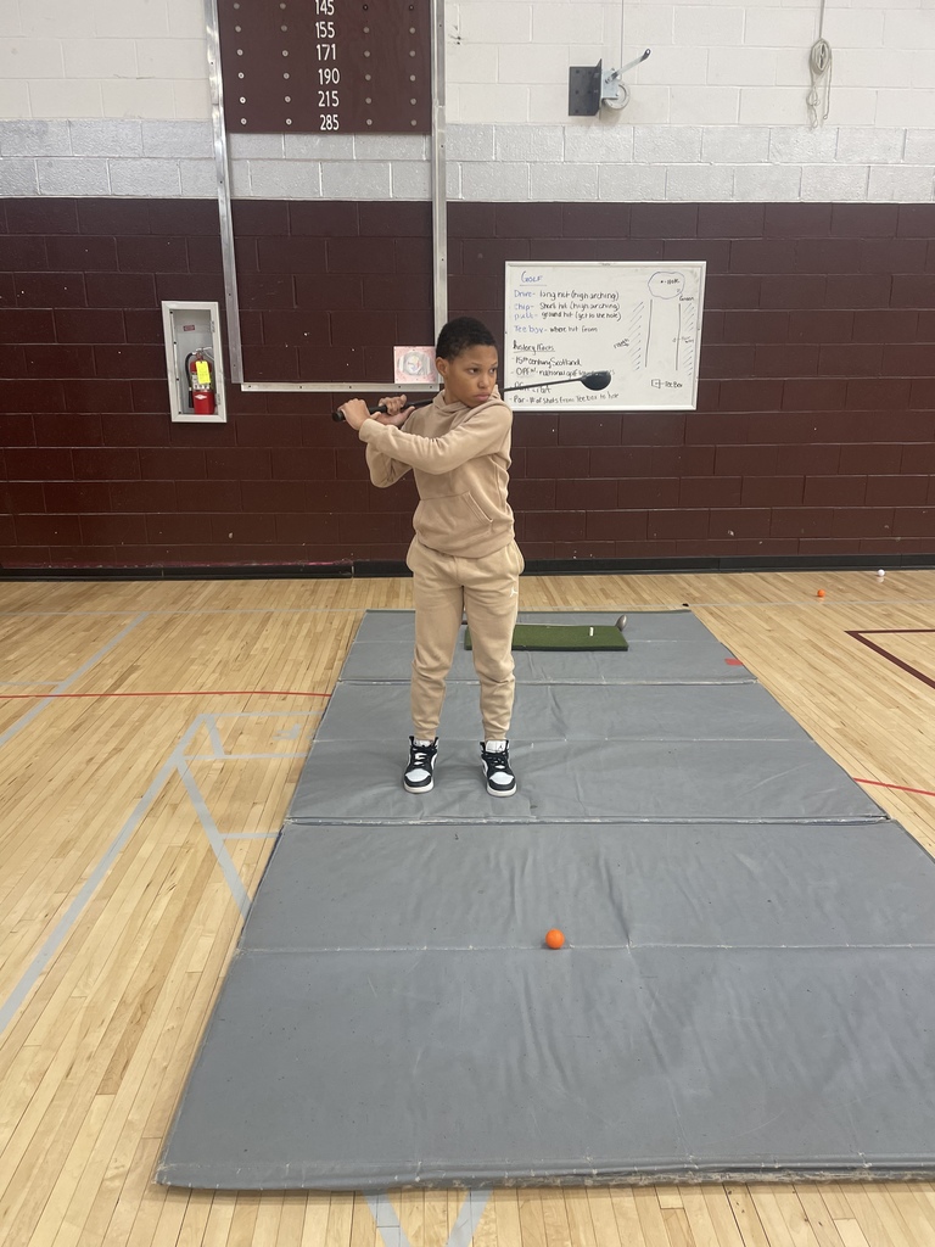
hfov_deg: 53.1
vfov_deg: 67.3
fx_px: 936
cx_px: 468
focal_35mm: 26
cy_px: 624
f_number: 1.6
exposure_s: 1/100
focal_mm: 4.2
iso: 125
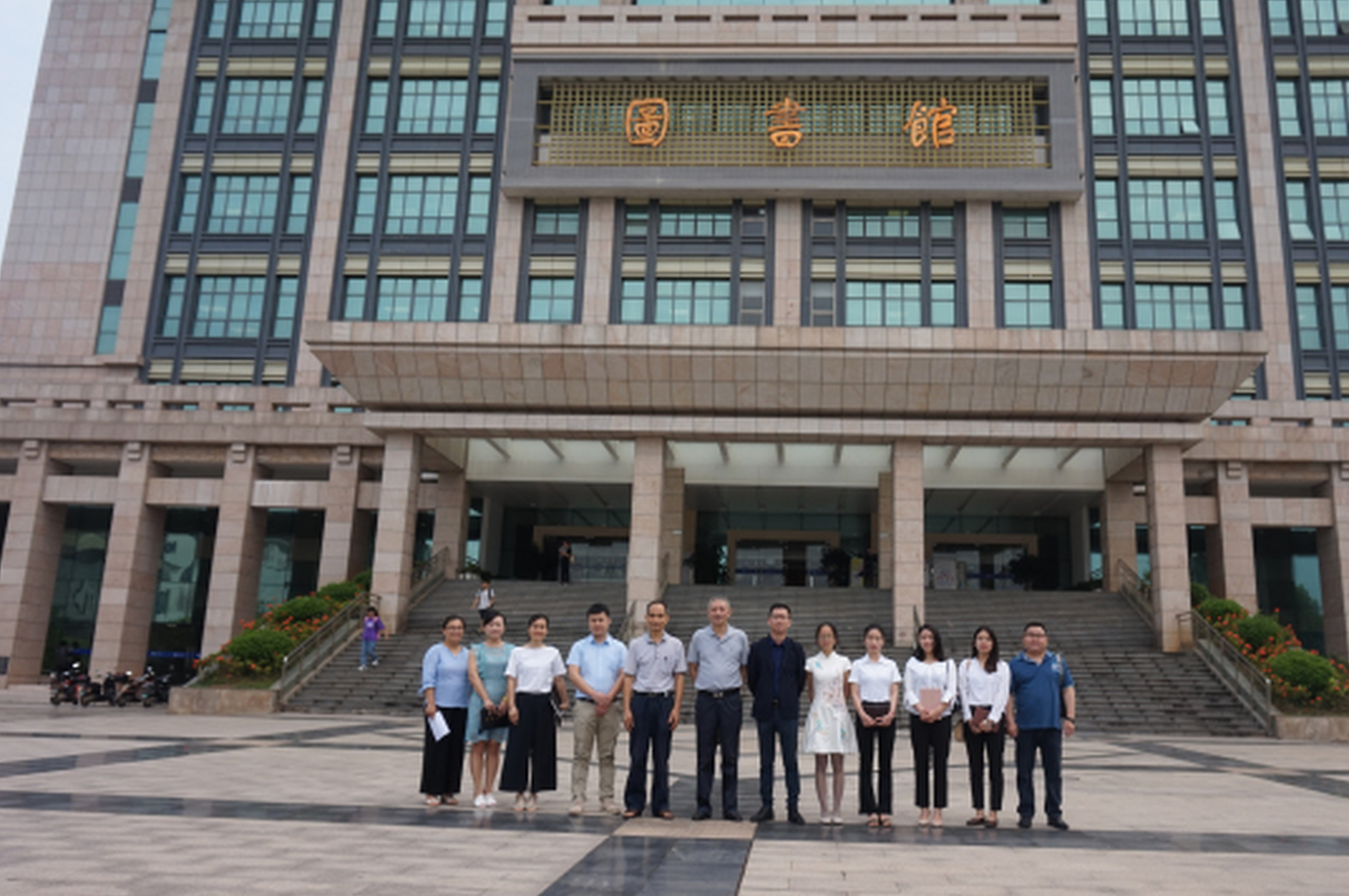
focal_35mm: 29
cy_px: 454
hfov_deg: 64.3
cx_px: 753
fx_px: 1069
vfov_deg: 45.5
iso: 100
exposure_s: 1/320
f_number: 5.6
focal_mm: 17
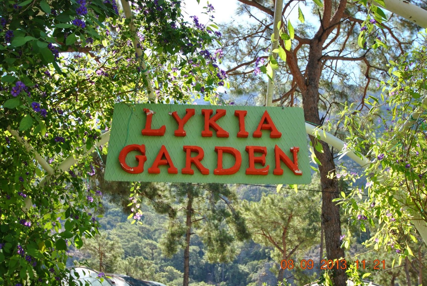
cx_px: 214
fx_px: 428
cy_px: 143
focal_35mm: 36
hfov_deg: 53.1
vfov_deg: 37.0
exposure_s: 1/125
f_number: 5.6
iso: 100
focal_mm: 24
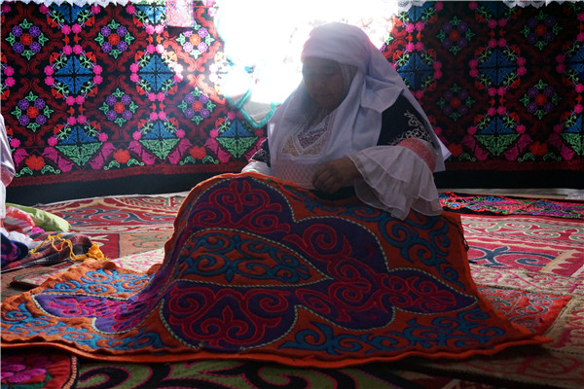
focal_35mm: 44
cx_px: 292
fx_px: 706
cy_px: 194
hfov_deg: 45.0
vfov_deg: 30.8
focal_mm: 29
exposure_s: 1/100
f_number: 4.5
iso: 3200
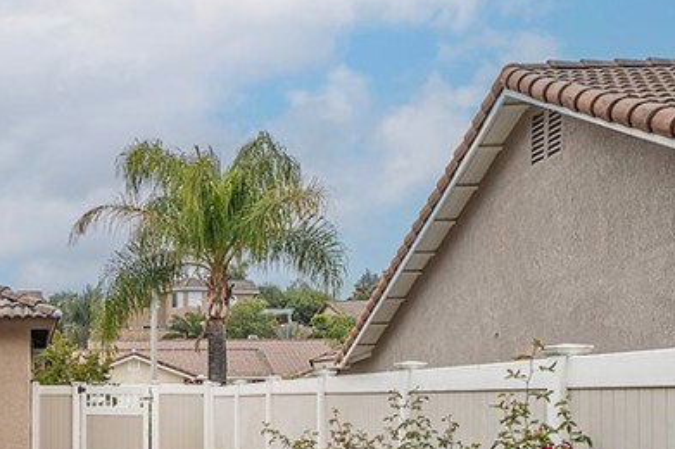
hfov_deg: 33.9
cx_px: 40
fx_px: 1030
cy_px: 401
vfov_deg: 23.9
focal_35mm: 55
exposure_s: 1/320
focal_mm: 21
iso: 125
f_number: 4.5
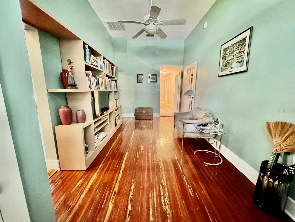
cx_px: 148
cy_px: 111
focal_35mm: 14
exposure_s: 1/40
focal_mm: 2.22
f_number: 2.2
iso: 1250
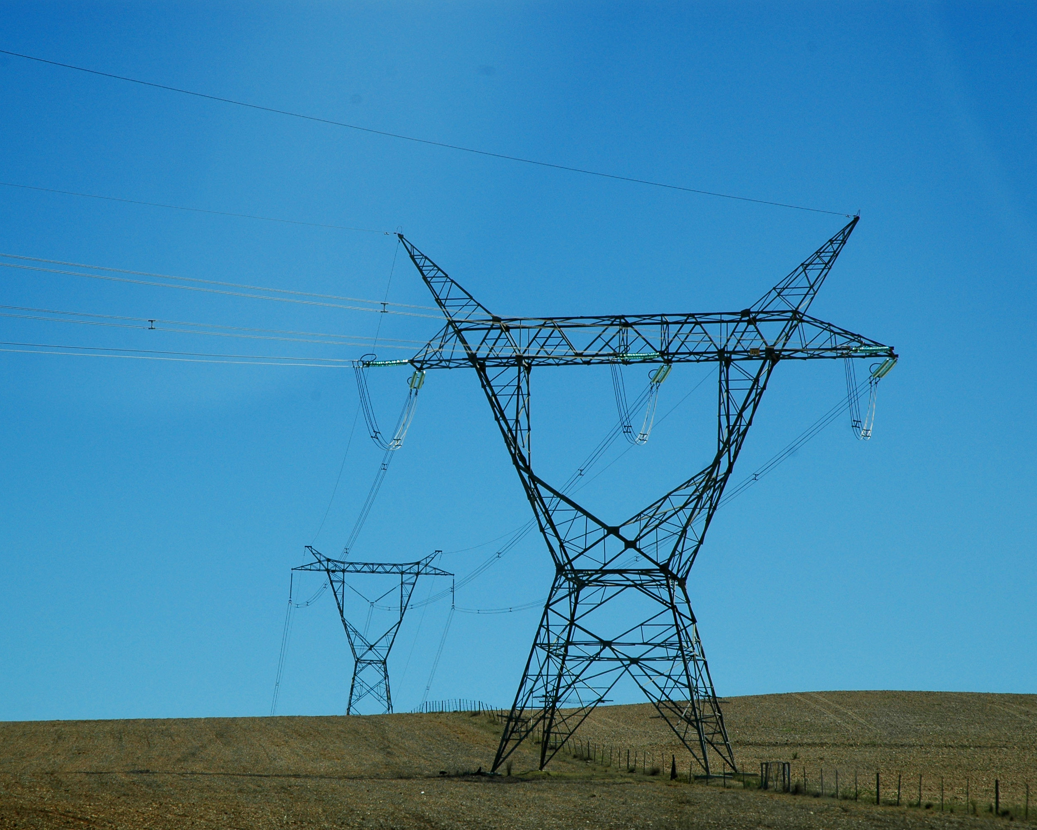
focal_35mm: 119
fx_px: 3652
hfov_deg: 16.2
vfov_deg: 13.0
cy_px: 416
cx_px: 452
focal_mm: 70
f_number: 10
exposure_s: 1/400
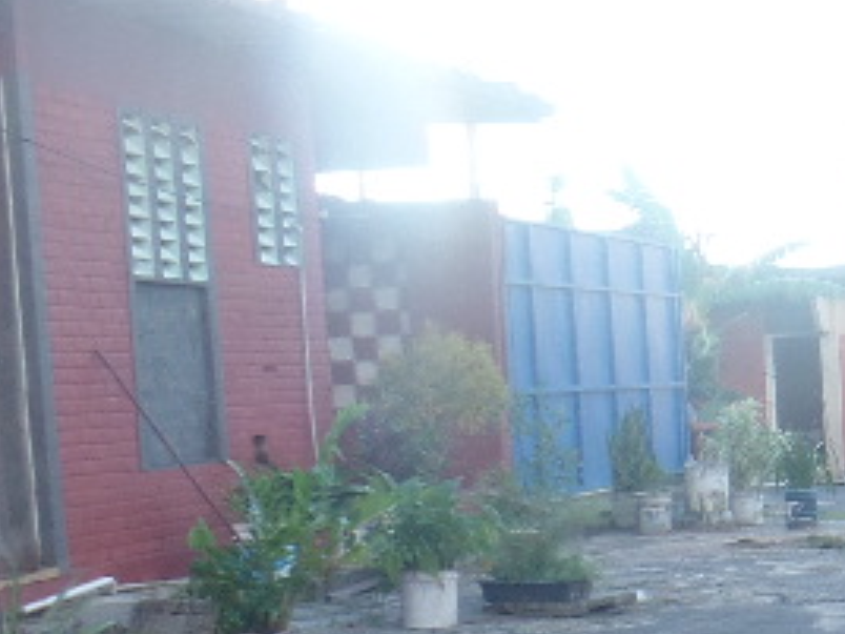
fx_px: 2148
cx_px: 1542
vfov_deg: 16.7
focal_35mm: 88
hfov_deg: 17.7
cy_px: 511
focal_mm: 4.1
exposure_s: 1/30
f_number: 5
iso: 80
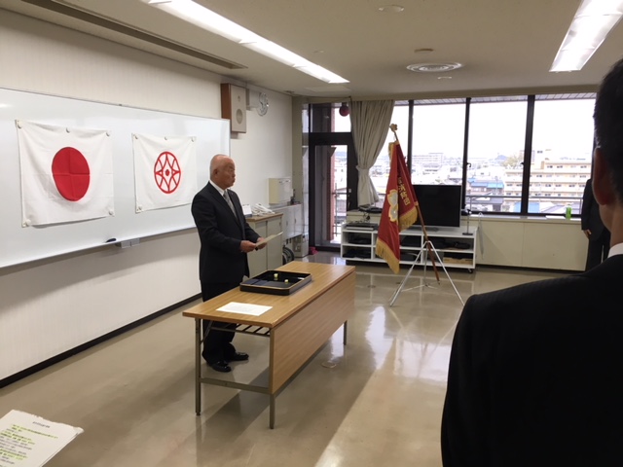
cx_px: 312
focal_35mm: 29
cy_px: 234
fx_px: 522
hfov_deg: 61.7
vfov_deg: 48.2
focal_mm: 4.15
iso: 25
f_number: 2.2
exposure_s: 1/30
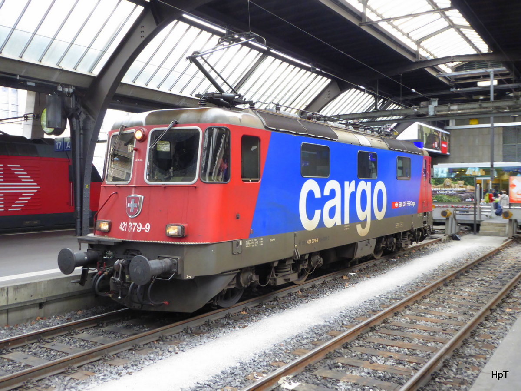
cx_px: 260
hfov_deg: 51.4
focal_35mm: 36
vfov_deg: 39.7
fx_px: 542
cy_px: 196
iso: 320
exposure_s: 1/60
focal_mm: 6.3
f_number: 3.7
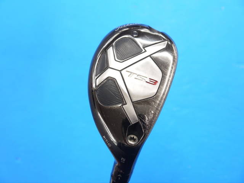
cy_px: 92
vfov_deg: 26.1
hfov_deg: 34.3
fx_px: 395
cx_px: 122
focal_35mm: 56
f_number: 4.8
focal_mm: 28
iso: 500
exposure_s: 1/60
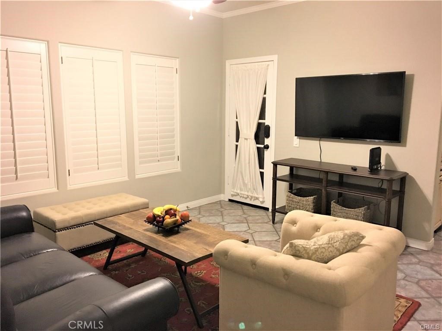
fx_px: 370
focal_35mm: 29
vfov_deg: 48.2
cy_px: 166
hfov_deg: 61.7
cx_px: 221
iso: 160
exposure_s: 1/30
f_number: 2.2
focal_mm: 4.15
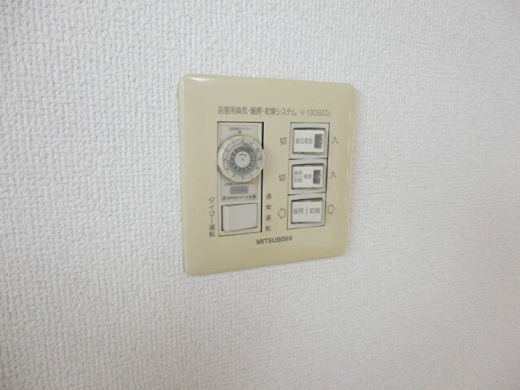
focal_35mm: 24
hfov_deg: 71.6
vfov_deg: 56.8
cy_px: 195
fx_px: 361
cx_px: 260
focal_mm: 4.2
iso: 160
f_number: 3
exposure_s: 1/30
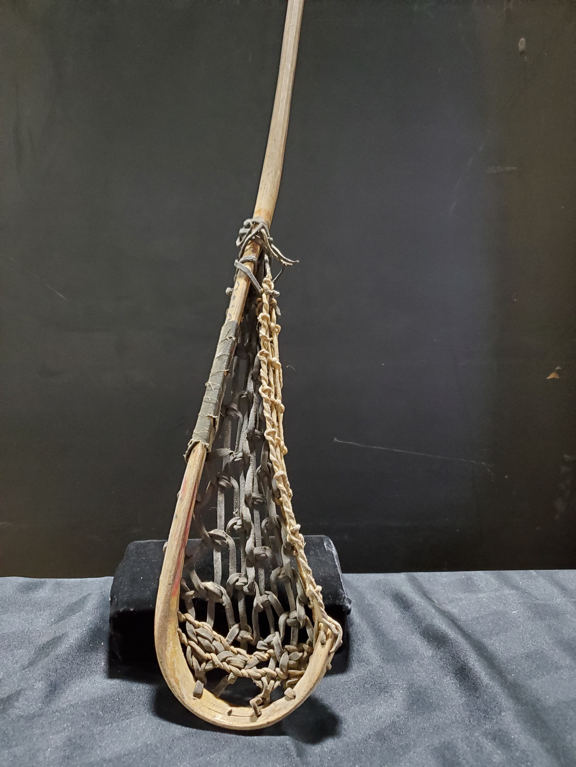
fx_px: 577
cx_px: 288
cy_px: 384
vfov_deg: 67.3
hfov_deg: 53.1
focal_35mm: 26
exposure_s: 1/39
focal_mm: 4.3
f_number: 1.5
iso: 800
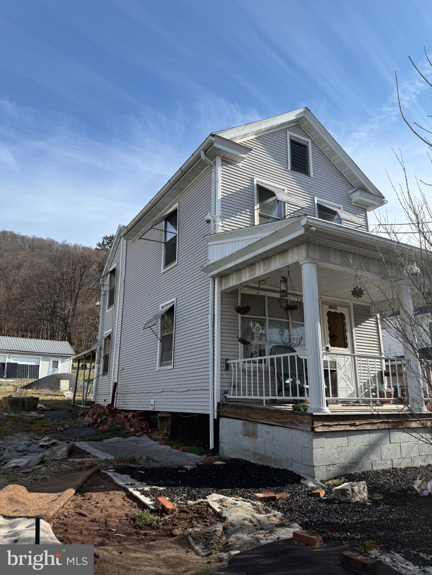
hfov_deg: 56.8
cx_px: 216
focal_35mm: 24
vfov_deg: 71.6
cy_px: 288
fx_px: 399
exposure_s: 1/3145
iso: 80
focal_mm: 6.76
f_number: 1.78
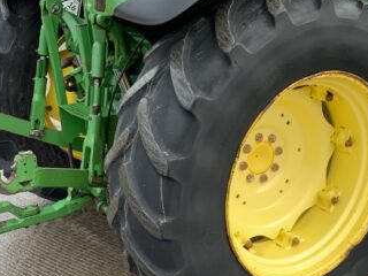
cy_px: 178
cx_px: 284
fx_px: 617
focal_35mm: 58
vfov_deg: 25.1
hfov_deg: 32.5
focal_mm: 3
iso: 16
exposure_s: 1/249
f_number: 1.8
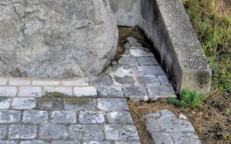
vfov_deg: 18.8
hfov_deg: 29.3
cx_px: 37
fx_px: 428
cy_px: 17
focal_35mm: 68
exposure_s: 1/160
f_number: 6.3
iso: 100
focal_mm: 28
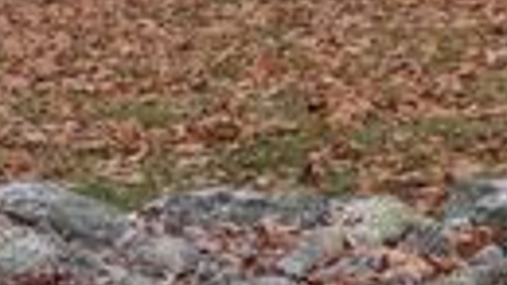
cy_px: -260
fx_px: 2862
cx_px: 796
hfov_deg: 9.8
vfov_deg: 5.6
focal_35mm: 213
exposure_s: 1/120
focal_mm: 5.43
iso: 51
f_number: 1.89
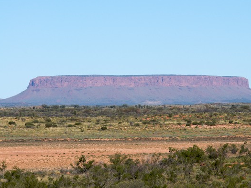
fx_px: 1907
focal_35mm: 263
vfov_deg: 5.7
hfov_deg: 7.5
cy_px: 94
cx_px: 139
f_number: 11
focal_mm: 160
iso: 320
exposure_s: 1/500
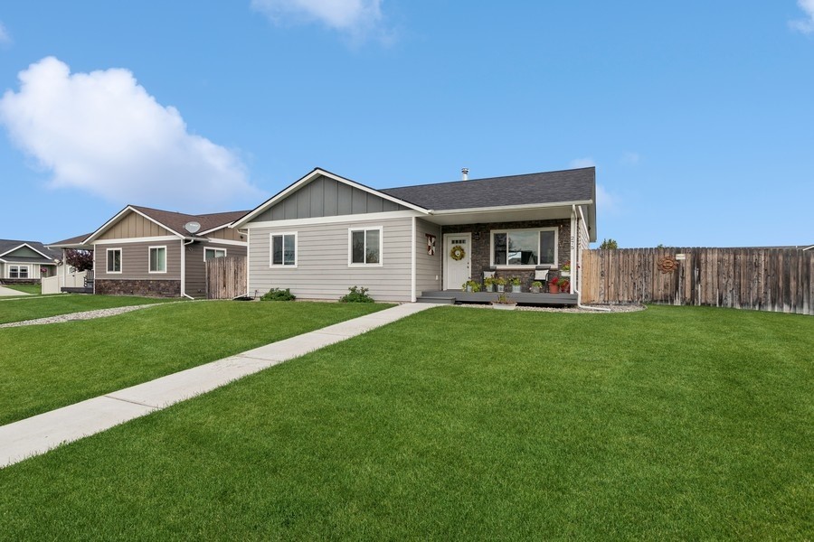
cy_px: 271
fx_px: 384
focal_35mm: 17
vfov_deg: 70.4
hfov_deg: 93.3
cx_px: 407
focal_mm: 11.5
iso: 100
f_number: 6.3
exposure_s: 1/640
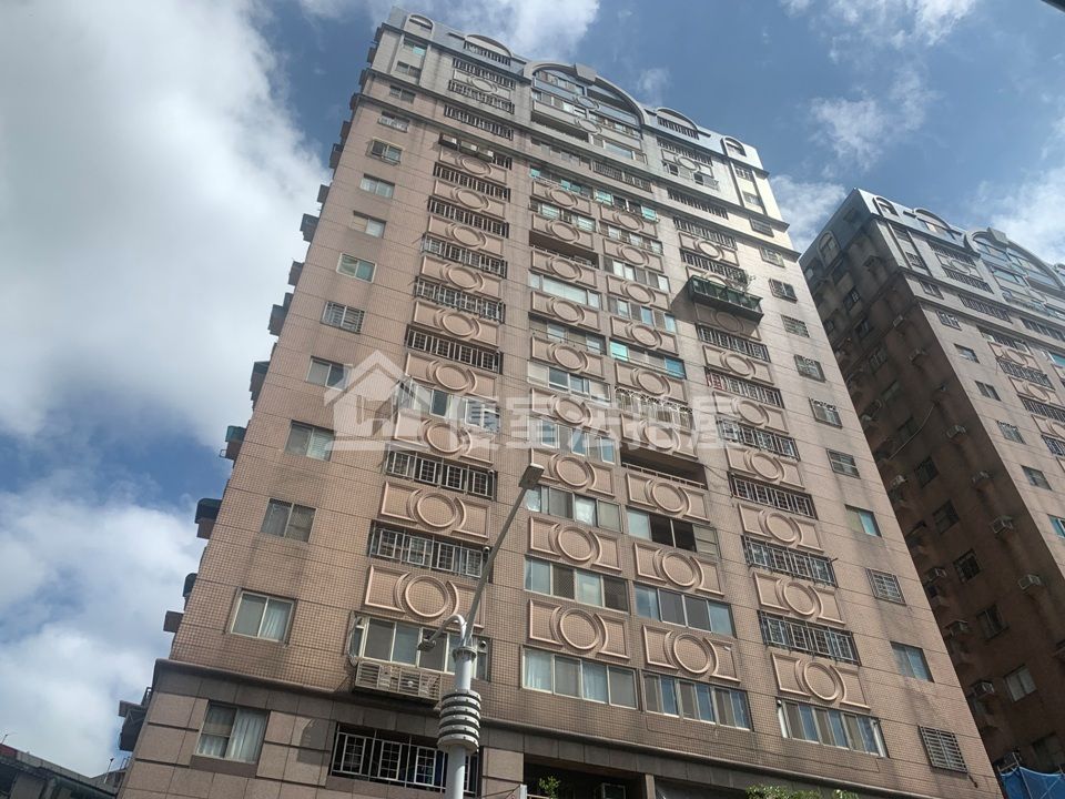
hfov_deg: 67.3
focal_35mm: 26
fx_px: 800
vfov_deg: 53.1
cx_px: 532
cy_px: 400
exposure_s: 1/4274
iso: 25
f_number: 1.8
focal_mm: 4.25
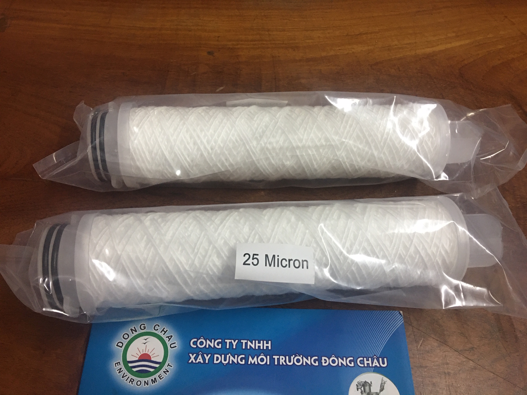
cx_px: 264
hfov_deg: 61.7
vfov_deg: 48.2
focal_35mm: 29
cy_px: 198
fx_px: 442
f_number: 2.2
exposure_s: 1/17
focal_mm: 4.15
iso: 100
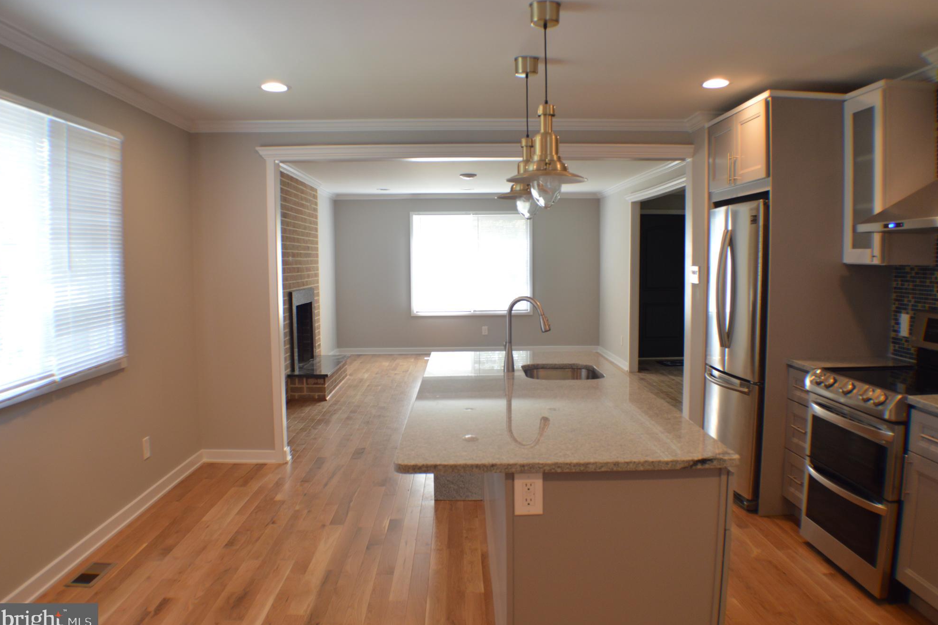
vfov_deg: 38.9
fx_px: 886
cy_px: 316
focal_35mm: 34
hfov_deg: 55.8
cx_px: 478
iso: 400
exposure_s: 1/60
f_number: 4
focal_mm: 22
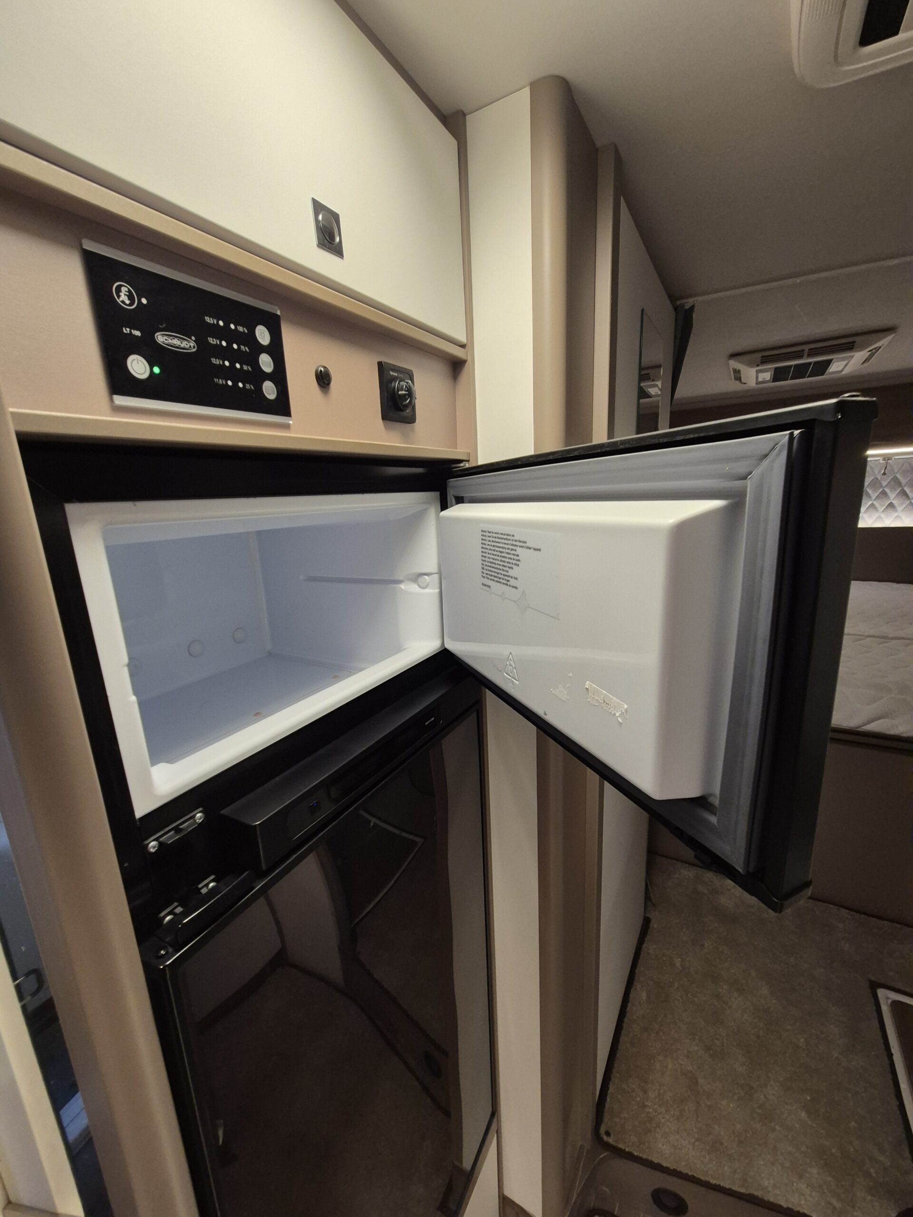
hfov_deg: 89.9
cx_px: 456
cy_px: 608
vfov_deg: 106.2
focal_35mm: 13
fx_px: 457
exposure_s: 1/100
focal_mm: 2.2
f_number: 2.2
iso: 320
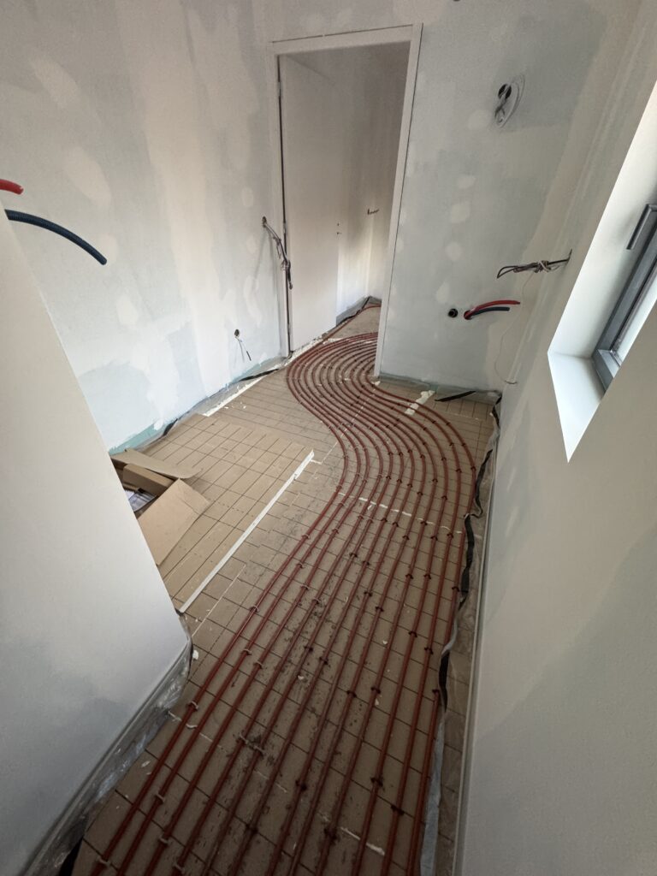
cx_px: 328
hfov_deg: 85.7
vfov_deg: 102.1
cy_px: 438
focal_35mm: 14
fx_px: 354
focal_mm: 2.22
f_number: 2.2
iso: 500
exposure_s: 1/60
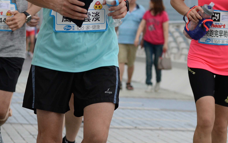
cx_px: 82
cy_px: 30
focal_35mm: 307
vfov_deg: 4.3
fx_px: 1908
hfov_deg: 6.8
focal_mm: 105
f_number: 7.1
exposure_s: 1/1000
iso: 900
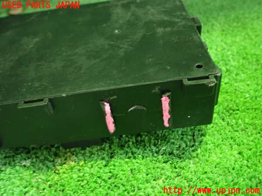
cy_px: 98
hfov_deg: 56.8
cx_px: 131
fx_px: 242
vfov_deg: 44.2
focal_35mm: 32
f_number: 2.4
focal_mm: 5.79
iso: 800
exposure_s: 1/13
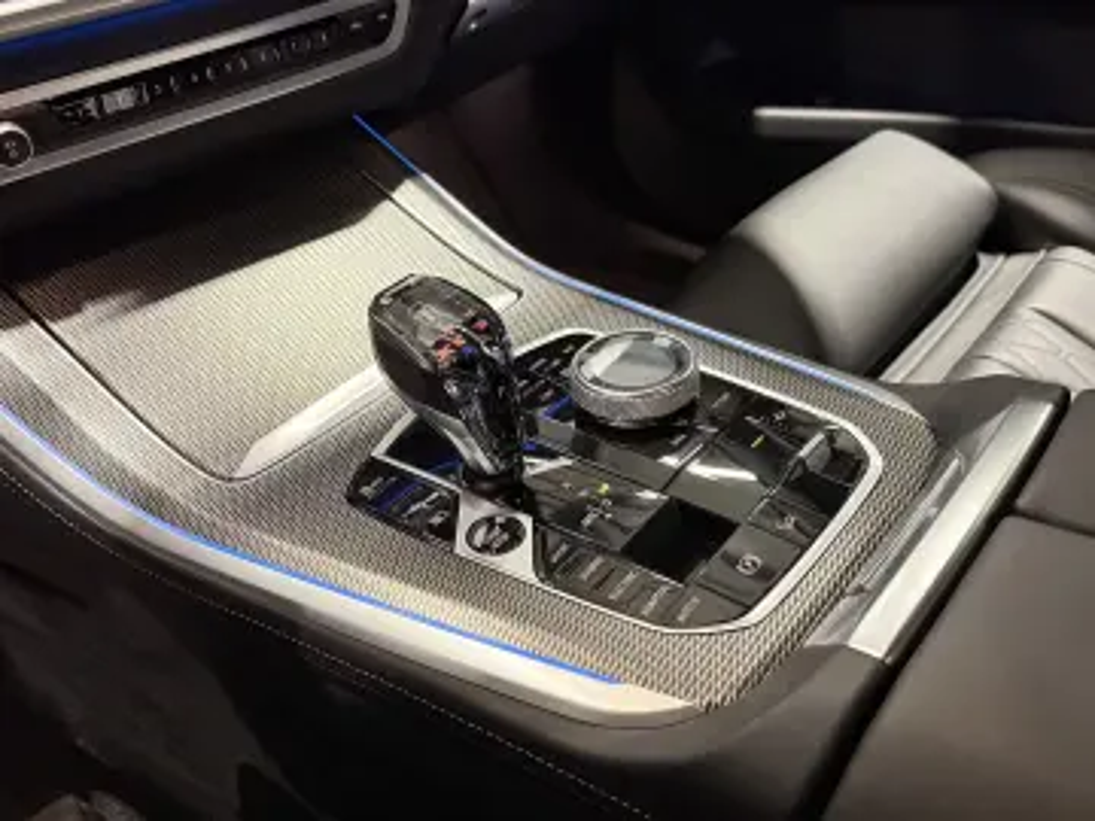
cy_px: 410
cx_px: 548
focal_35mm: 24
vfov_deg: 56.8
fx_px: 759
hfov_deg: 71.6
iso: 400
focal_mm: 6.76
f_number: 1.78
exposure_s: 1/49
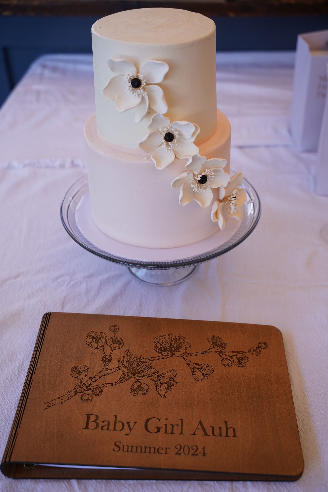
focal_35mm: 42
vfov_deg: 45.9
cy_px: 246
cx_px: 164
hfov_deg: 31.5
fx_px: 581
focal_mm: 42.5
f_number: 3.5
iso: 400
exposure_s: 1/320
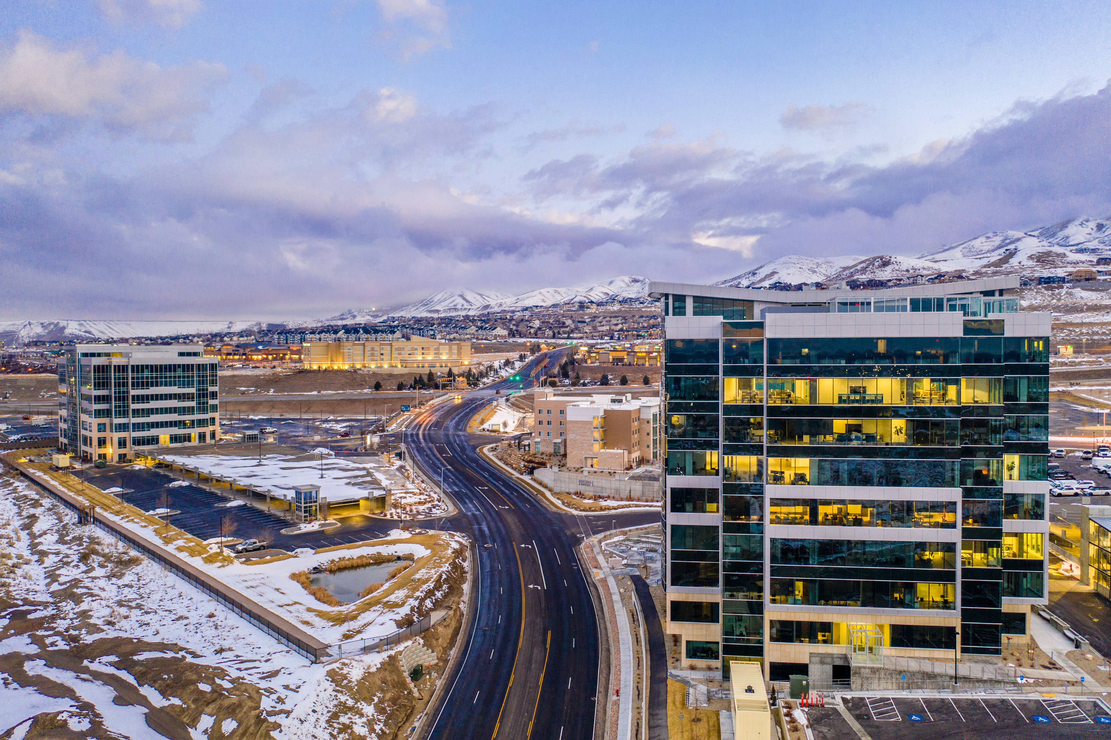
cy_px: 370
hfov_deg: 65.5
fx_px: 864
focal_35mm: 28
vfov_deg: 46.4
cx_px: 556
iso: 100
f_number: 2.8
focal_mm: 10.3
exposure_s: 1/8
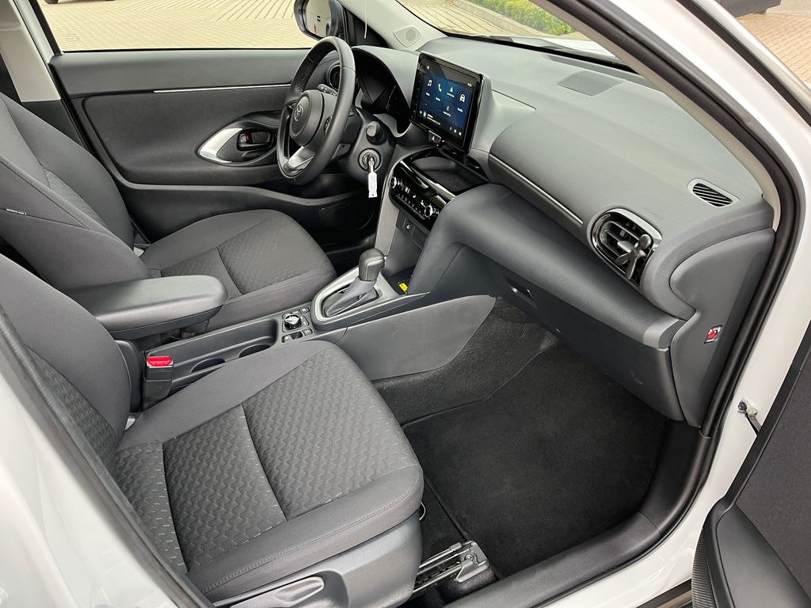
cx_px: 406
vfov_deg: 53.1
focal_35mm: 26
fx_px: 609
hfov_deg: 67.3
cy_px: 304
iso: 125
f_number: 1.6
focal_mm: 5.1
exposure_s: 1/98
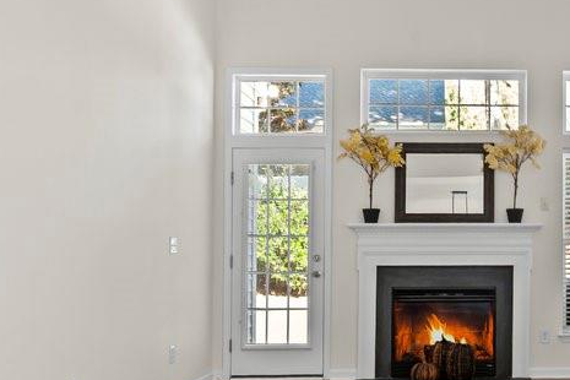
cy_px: 269
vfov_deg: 30.2
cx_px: 496
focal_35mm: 44
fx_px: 697
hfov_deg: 41.5
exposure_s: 1/2.5
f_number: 11
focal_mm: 16
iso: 100
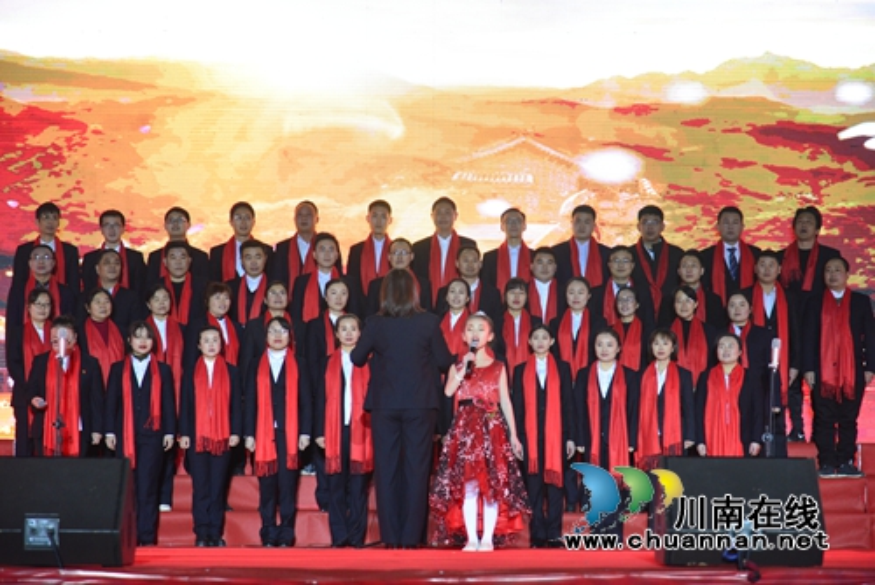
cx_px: 438
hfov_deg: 19.4
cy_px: 292
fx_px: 2553
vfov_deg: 13.1
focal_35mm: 105
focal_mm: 105
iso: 4000
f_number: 5
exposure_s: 1/200
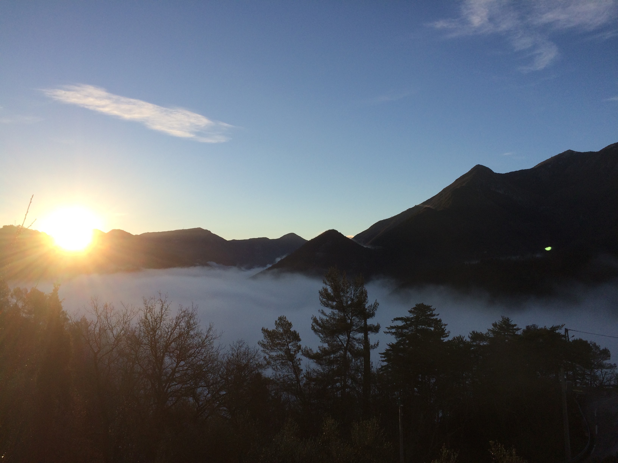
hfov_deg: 61.7
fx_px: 518
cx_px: 309
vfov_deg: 48.2
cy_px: 232
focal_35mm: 29
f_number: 2.2
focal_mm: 4.15
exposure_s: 1/1786
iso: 32
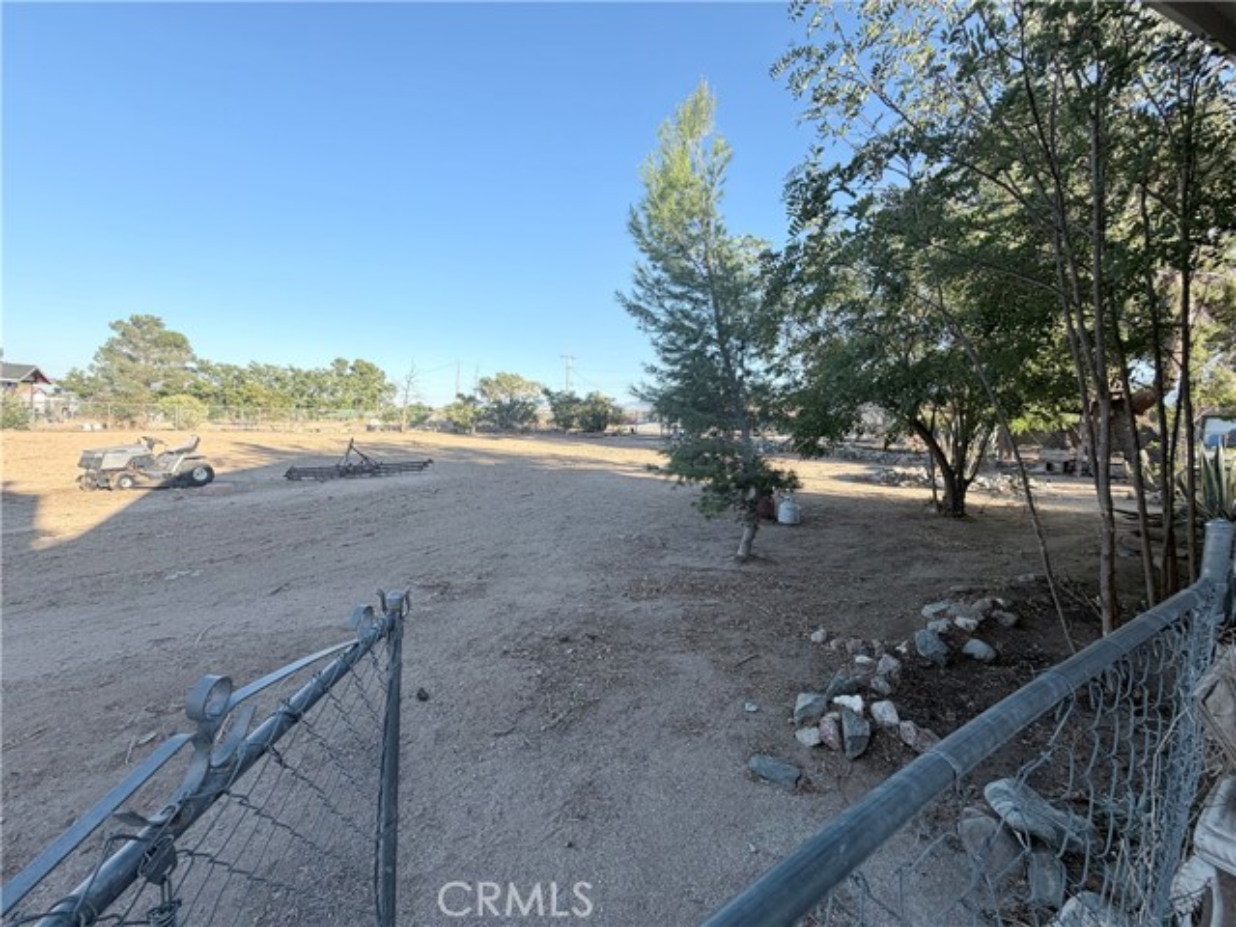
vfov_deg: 85.7
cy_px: 464
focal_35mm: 14
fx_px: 500
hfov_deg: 102.1
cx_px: 618
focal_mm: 2.22
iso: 40
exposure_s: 1/549
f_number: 2.2
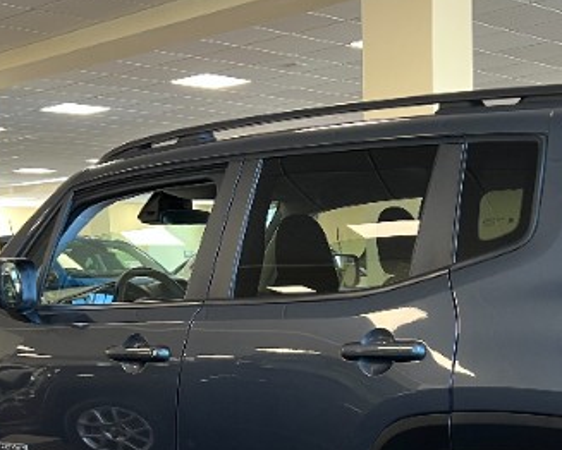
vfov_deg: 24.1
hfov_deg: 30.3
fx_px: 1032
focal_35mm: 62
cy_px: 381
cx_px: 370
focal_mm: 5.7
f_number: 1.5
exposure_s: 1/50
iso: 100
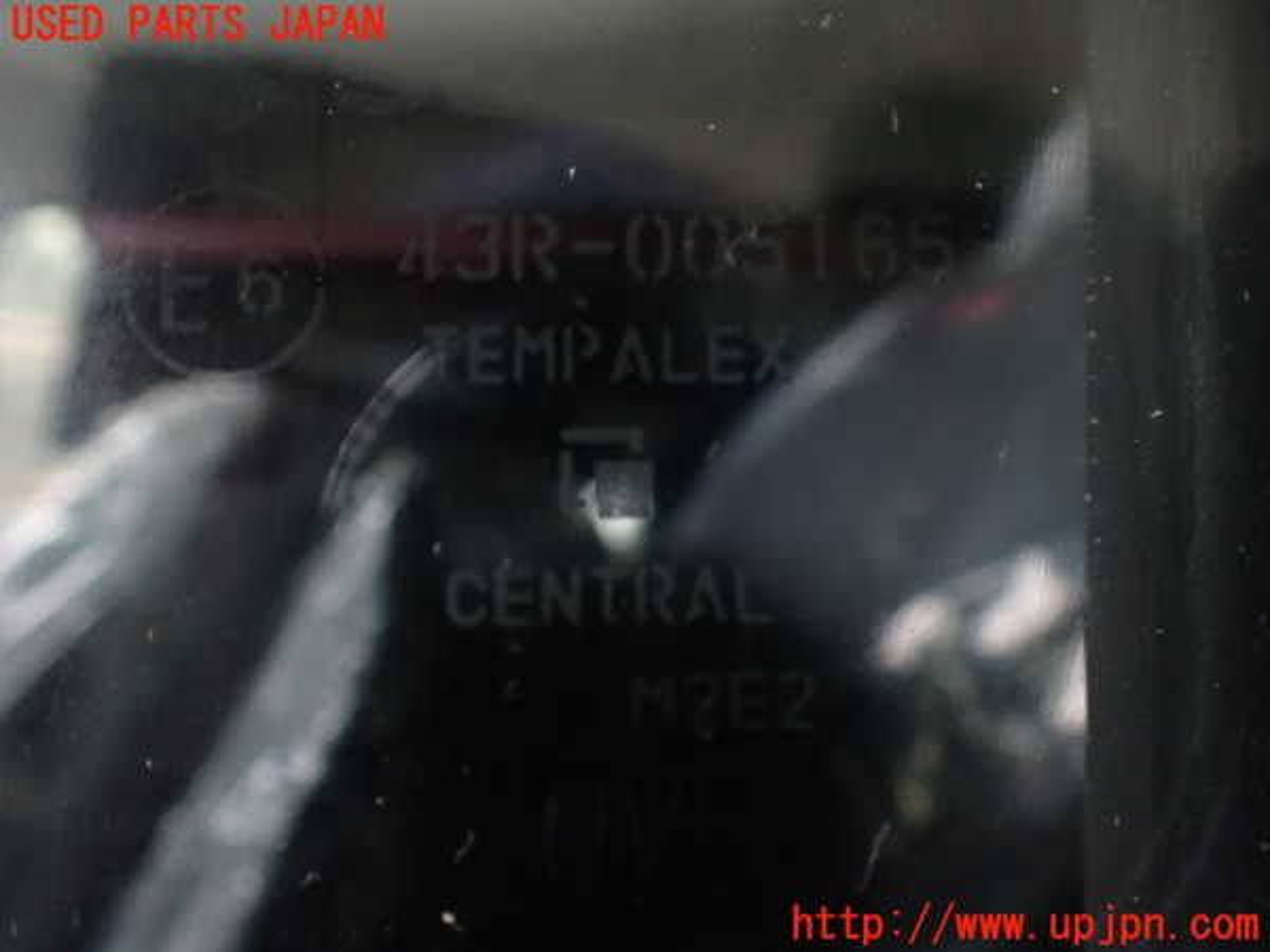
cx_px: 635
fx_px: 1101
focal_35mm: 30
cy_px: 476
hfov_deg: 60.0
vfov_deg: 46.8
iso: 320
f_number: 2.3
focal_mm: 5.4
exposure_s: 1/125
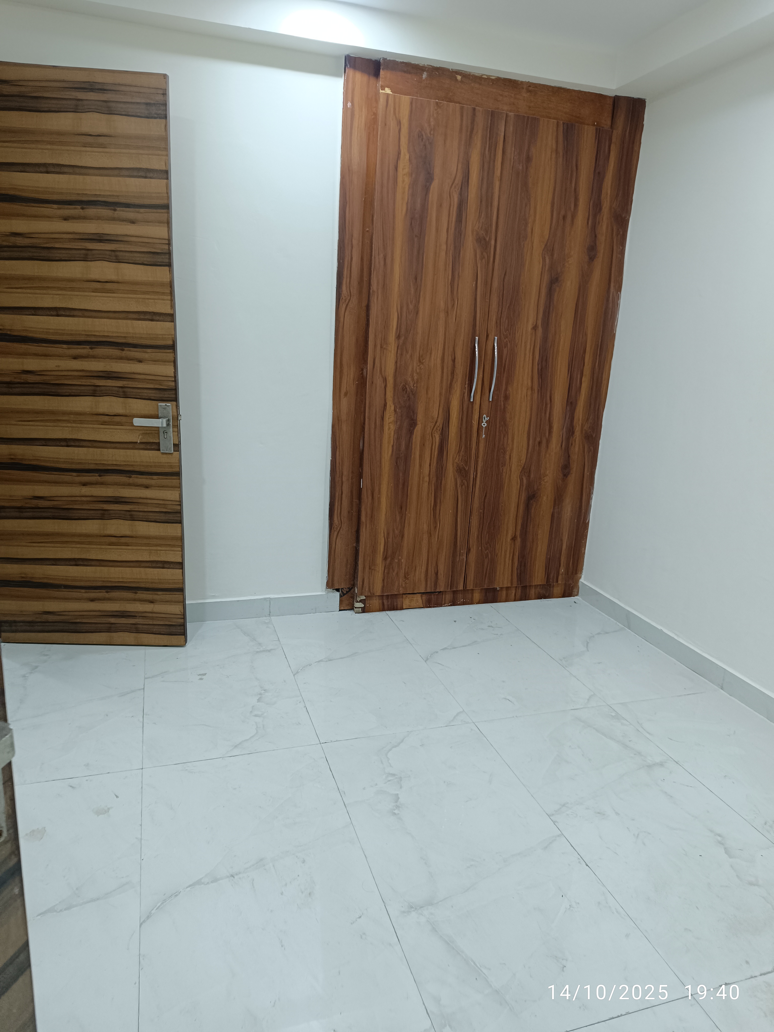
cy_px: 516
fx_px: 716
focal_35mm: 24
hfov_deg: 56.8
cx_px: 387
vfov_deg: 71.6
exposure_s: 1/50.1
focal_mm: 5.59
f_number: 1.88
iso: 413
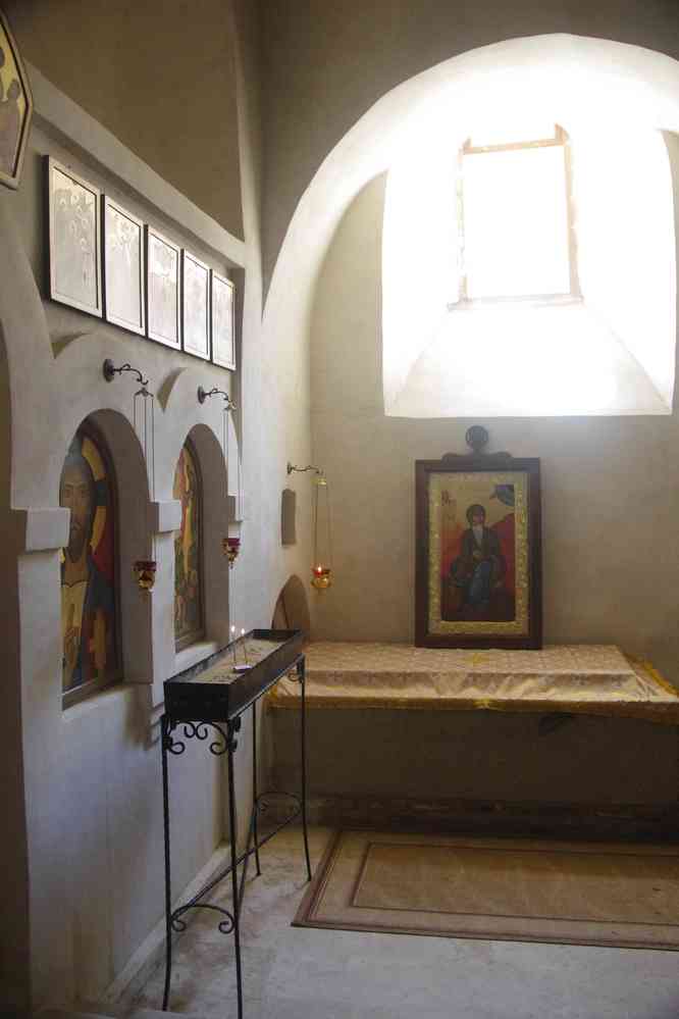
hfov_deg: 42.3
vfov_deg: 60.3
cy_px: 510
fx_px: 877
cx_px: 340
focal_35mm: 31
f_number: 5
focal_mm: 20.6
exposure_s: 1/50
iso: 3200
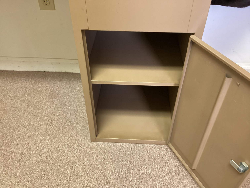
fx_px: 224
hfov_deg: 58.3
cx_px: 125
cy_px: 94
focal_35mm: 31
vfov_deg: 45.4
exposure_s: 1/40
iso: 320
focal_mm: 3.3
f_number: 2.4
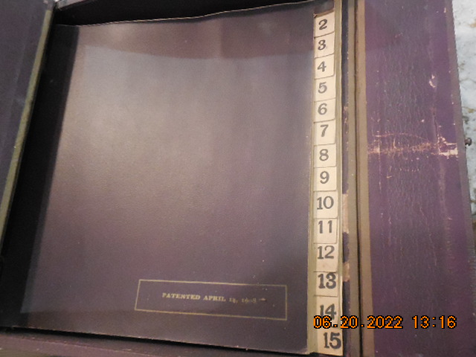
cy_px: 178
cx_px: 238
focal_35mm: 29
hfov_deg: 61.7
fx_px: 399
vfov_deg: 48.2
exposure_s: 1/40
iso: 1600
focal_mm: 5.2
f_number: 4
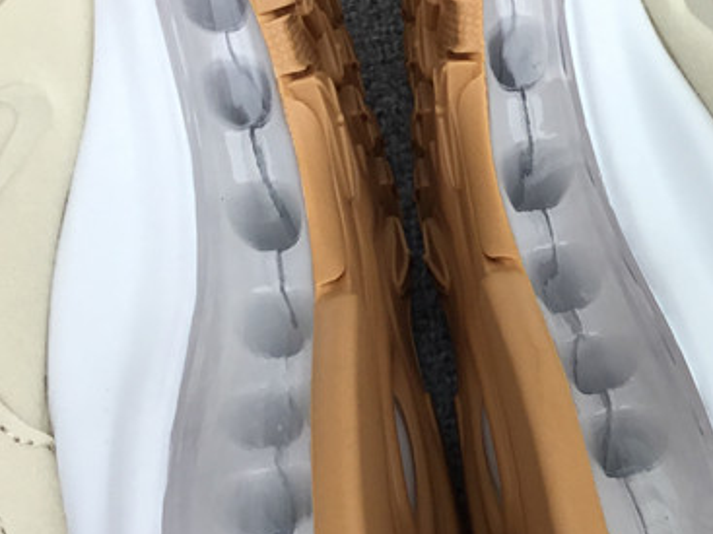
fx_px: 1565
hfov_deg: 24.8
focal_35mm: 76
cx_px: 657
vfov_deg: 19.4
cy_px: 283
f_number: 2.4
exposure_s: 1/574
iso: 25
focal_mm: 3.3
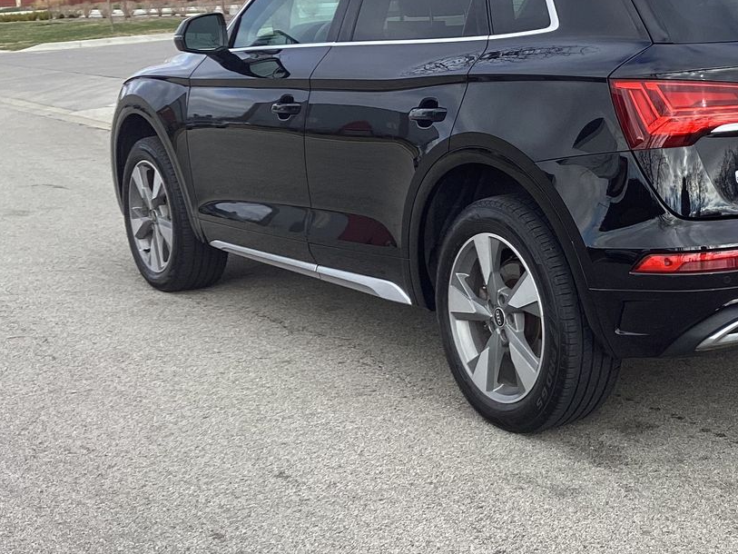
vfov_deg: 24.0
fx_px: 1301
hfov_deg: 30.4
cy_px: 243
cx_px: 650
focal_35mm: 61
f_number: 2.4
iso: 25
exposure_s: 1/403
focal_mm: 3.3
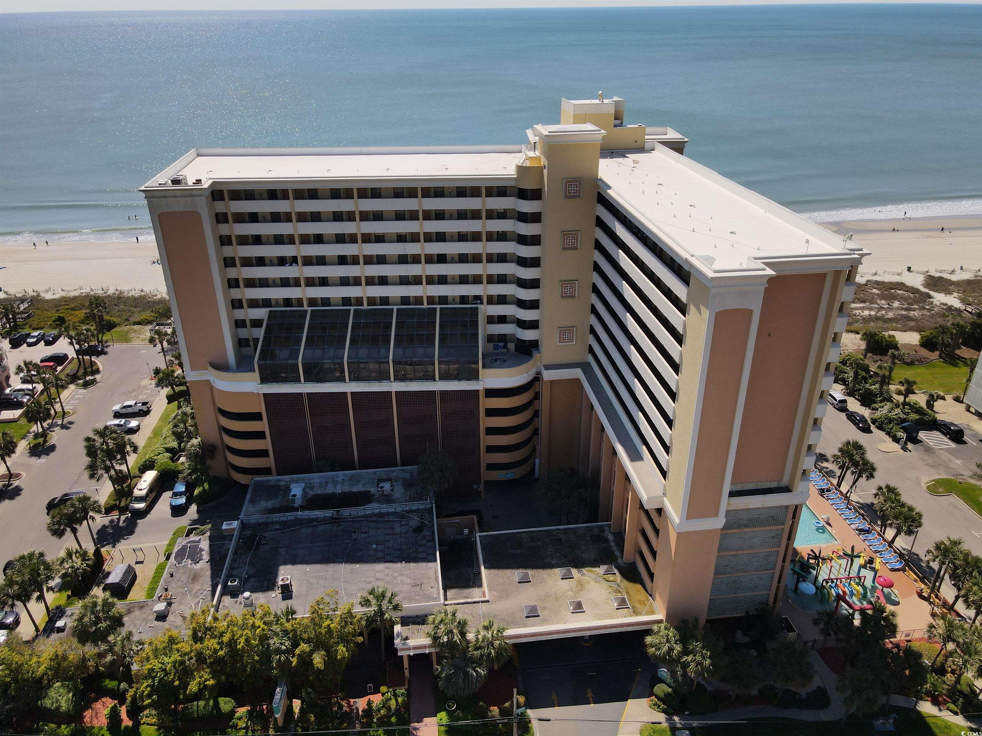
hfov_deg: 71.6
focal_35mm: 24
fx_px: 681
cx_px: 491
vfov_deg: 56.8
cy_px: 368
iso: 100
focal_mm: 4.5
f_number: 2.8
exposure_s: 1/100
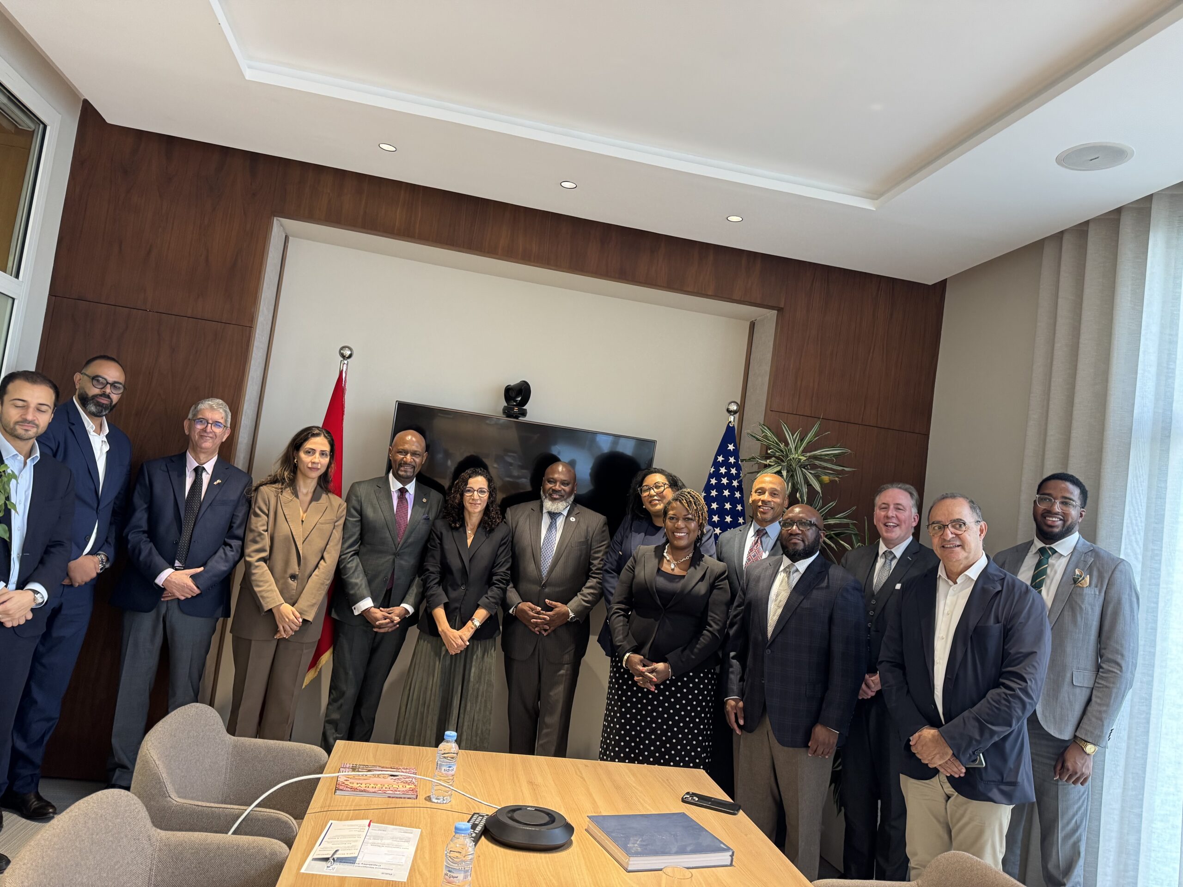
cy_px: 444
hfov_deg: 71.6
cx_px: 592
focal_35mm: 24
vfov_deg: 56.8
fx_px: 820
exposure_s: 1/50
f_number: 1.78
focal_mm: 6.76
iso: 250
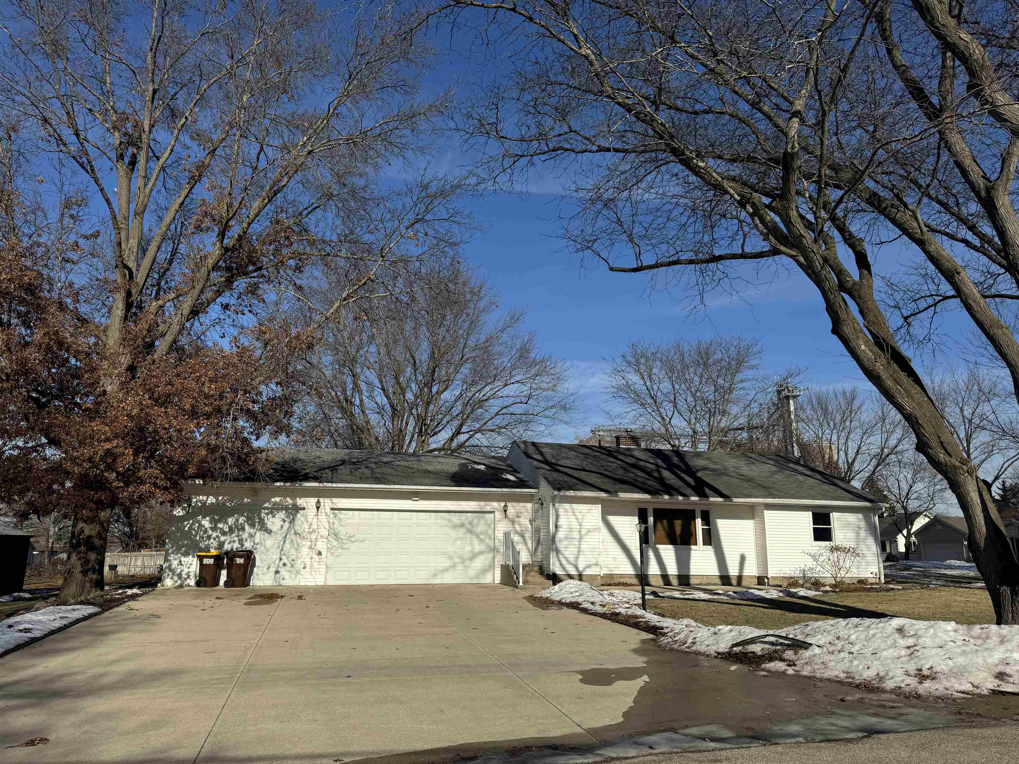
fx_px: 706
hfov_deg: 71.6
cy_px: 382
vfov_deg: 56.8
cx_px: 510
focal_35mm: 24
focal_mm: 6.76
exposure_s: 1/7937
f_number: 1.78
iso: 80
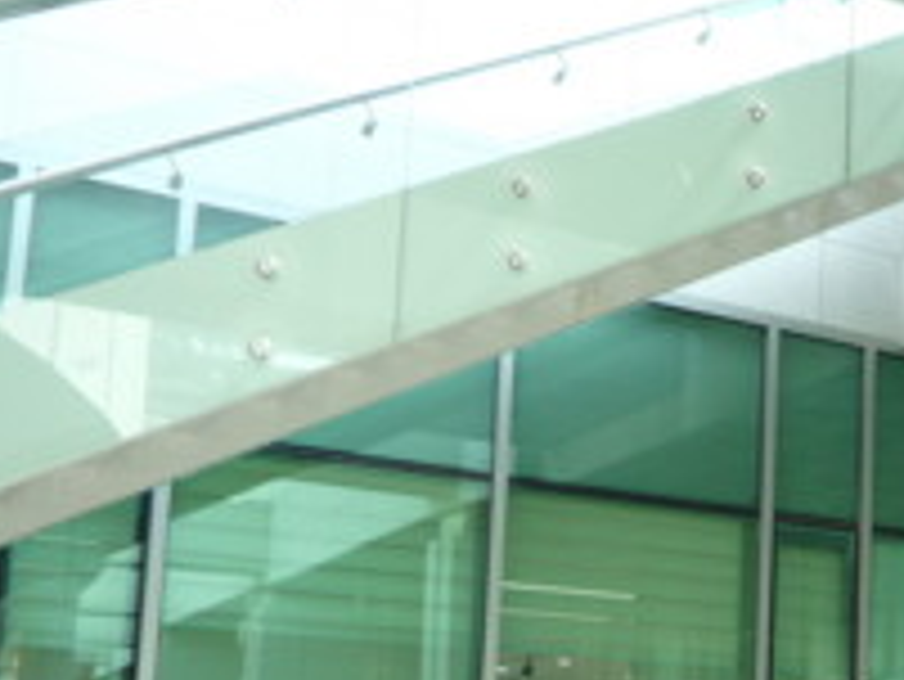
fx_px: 1463
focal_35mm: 56
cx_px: 850
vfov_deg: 25.4
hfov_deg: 32.3
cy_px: 599
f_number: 2.8
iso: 100
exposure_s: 1/50
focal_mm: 4.4
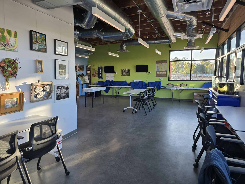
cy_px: 92
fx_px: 163
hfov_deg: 73.9
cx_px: 122
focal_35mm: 23
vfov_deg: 58.9
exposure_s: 1/180
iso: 50
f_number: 1.7
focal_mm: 6.3
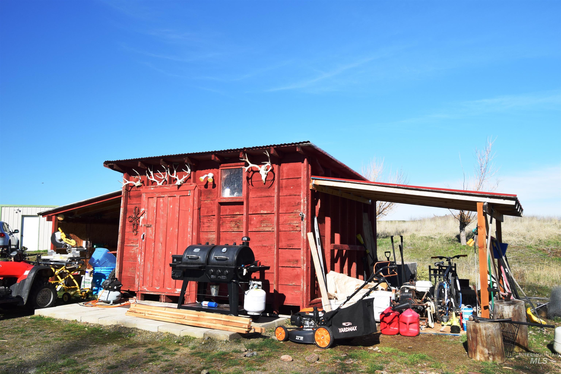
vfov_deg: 43.6
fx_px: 467
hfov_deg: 61.9
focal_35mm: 30
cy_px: 187
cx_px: 280
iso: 400
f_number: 8
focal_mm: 20
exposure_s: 1/250
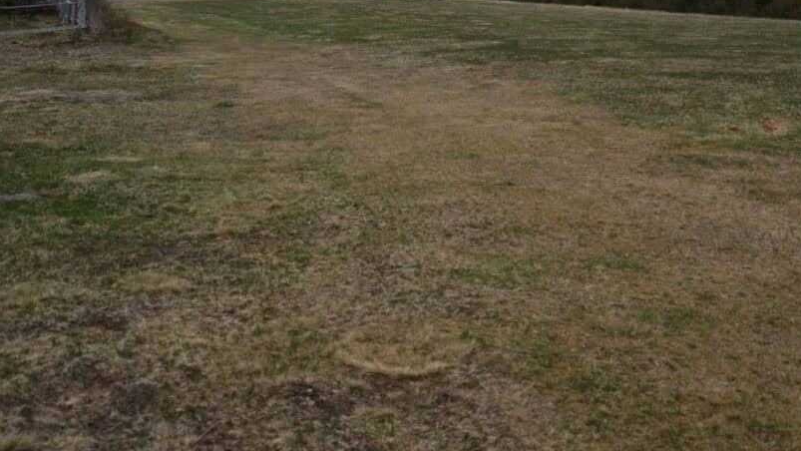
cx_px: 382
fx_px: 1020
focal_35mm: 48
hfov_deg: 42.9
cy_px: 119
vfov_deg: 24.7
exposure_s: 1/4000
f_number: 3.8
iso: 500
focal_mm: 24
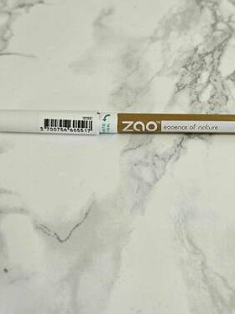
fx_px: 335
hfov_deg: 37.8
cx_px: 175
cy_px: 99
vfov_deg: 49.1
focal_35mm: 37
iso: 64
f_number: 1.8
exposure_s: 1/180
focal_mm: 5.4
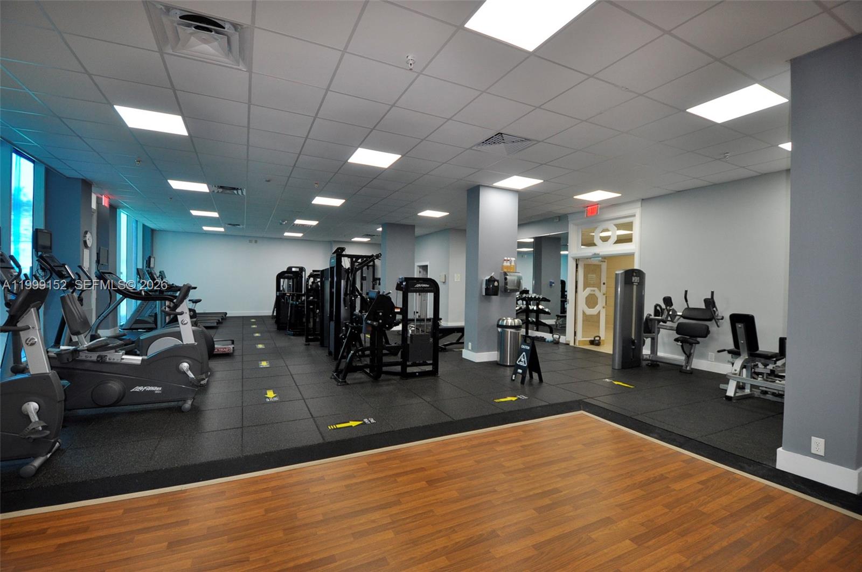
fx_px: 359
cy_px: 286
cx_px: 431
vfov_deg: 77.2
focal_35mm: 15
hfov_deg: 100.5
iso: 500
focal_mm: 10
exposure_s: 1/125
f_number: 3.5
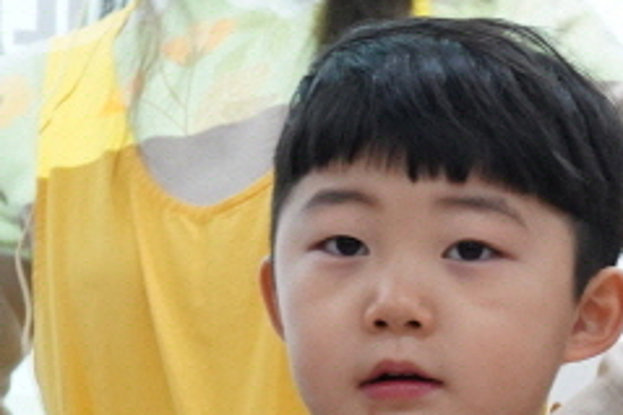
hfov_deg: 8.4
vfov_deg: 5.9
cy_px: 512
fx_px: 3995
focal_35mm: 231
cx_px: 1314
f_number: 7.1
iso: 2500
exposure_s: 1/80
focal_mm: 46
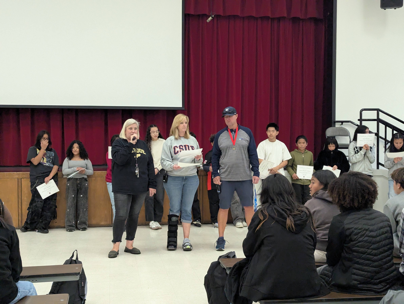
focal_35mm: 48
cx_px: 202
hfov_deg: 39.6
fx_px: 561
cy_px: 152
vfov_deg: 30.3
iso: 1329
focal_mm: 6.81
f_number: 1.85
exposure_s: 1/189
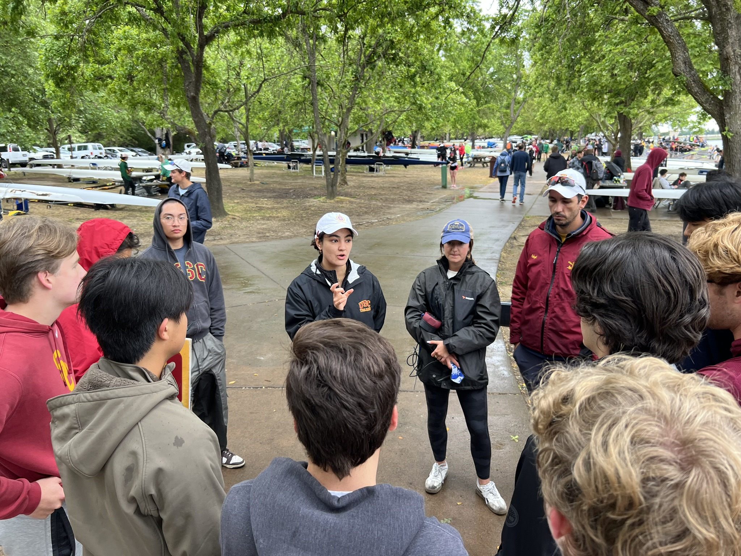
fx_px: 557
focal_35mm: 26
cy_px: 278
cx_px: 370
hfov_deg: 67.3
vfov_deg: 53.1
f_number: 1.5
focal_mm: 5.7
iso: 50
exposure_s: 1/121
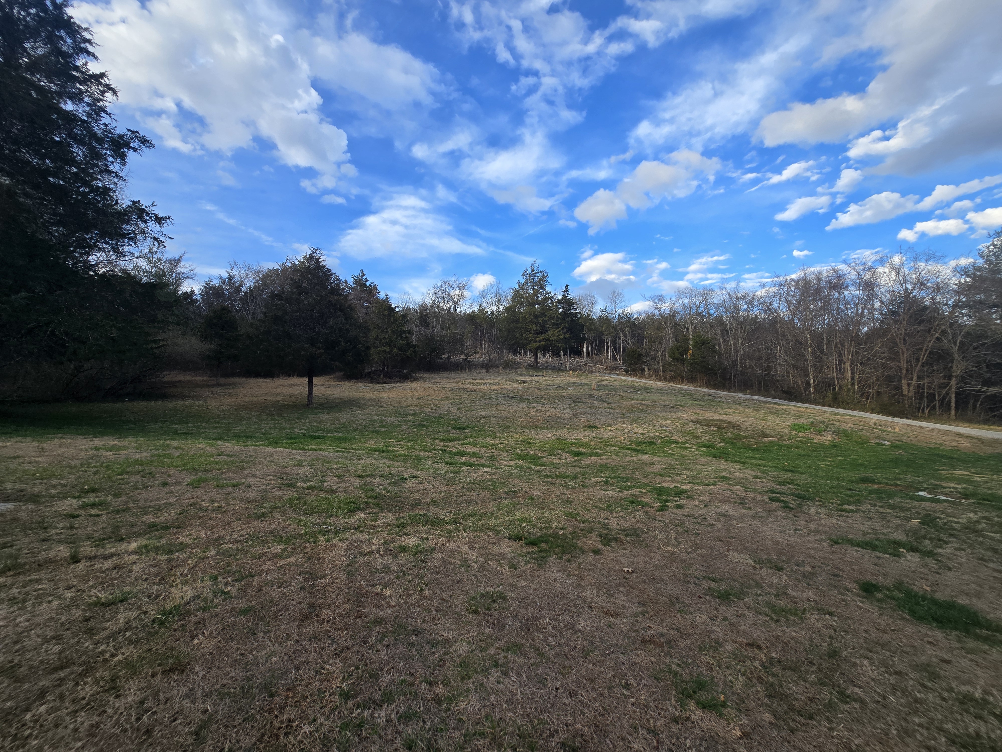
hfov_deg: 106.2
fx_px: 376
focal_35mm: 13
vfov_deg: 89.9
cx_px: 501
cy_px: 376
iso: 50
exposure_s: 1/536
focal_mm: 2.2
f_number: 2.2
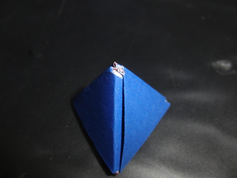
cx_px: 118
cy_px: 89
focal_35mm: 37
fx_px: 253
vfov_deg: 38.7
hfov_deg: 50.1
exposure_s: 1/15
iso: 100
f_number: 3.6
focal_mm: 6.42
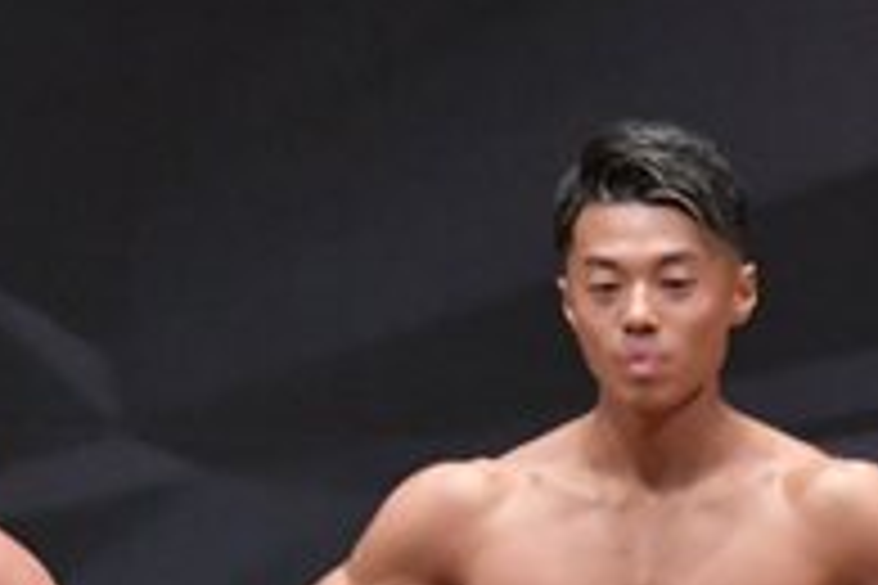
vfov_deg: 1.4
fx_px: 24704
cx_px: 462
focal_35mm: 1013
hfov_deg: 2.0
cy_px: 918
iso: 8000
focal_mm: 170
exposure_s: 1/400
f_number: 5.6
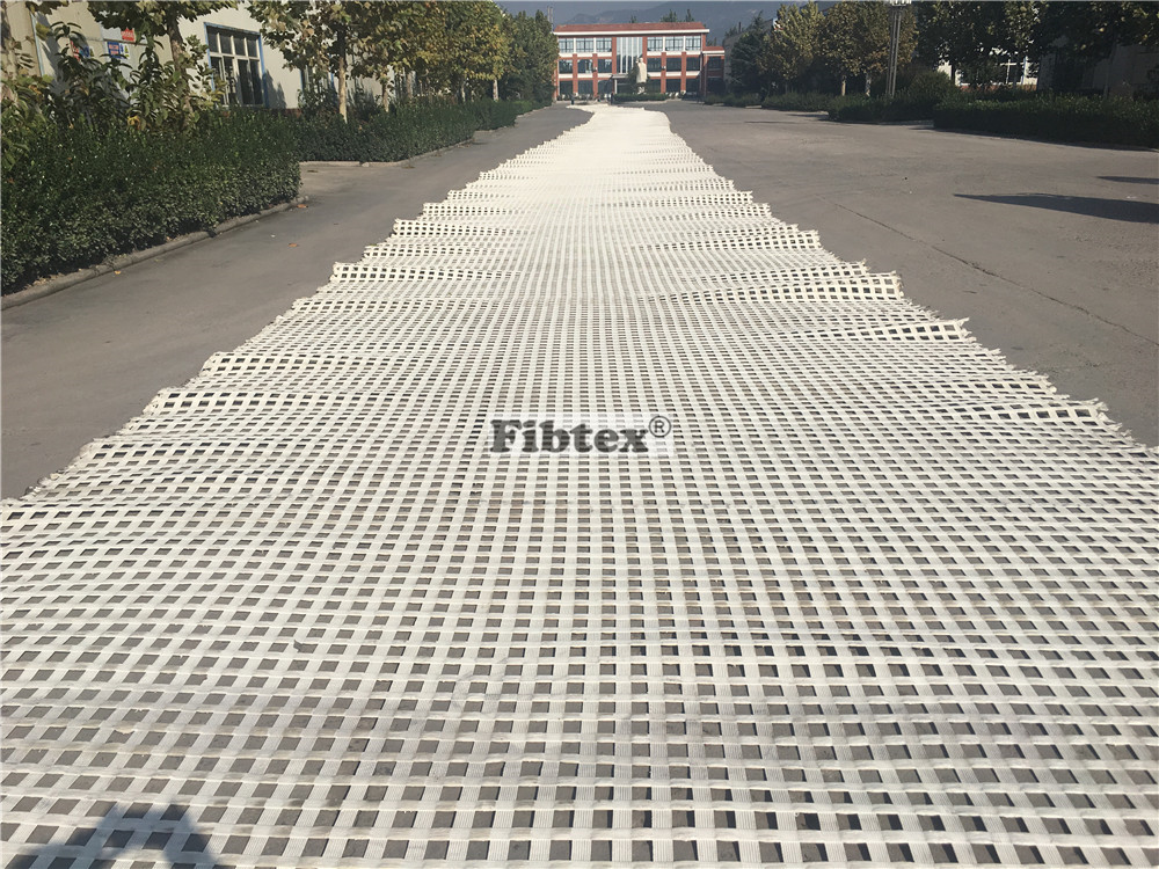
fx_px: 971
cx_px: 580
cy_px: 434
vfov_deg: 48.2
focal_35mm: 29
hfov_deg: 61.7
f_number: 2.2
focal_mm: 4.15
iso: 25
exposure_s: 1/3846
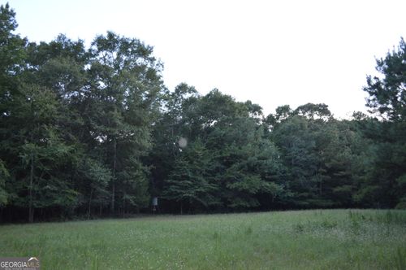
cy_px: 135
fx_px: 372
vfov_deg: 39.9
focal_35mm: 33
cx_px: 203
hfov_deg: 57.3
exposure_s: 1/60
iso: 400
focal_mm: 22
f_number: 4
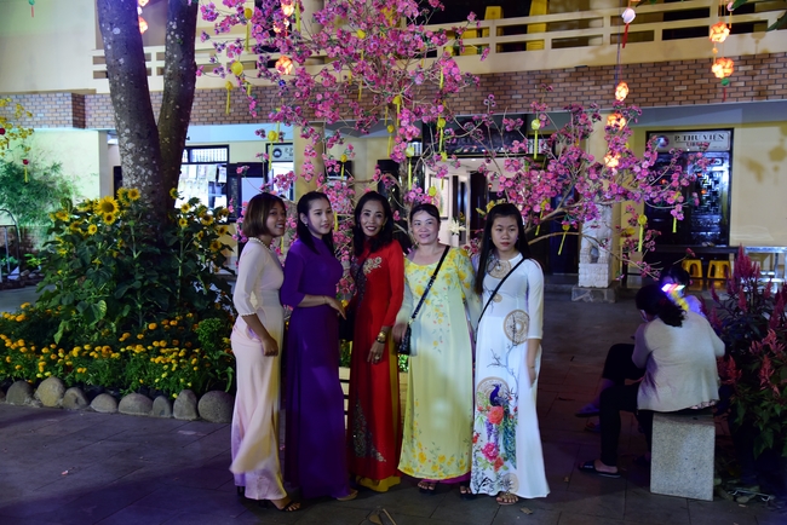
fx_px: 765
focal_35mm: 35
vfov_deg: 37.9
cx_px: 394
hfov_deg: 54.4
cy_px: 262
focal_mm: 35
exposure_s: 1/20
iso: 2000
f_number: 4.5
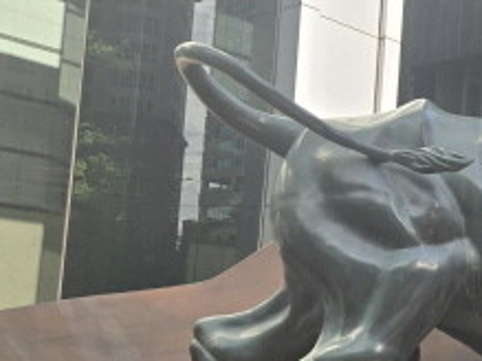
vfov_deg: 23.4
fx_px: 863
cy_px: 276
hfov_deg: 27.3
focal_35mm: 62
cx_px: 589
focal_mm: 5.4
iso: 80
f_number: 1.8
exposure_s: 1/2657
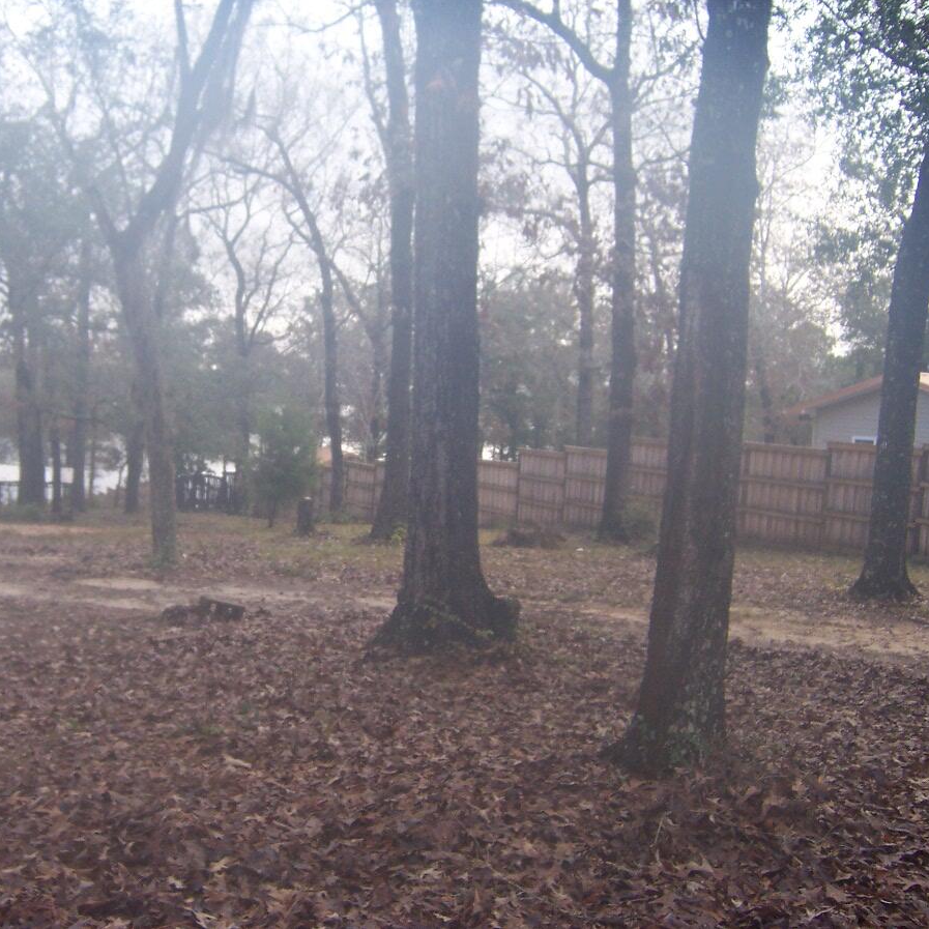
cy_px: 464
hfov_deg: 42.3
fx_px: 1184
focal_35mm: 39
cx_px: 317
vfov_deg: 42.8
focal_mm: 5.5
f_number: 3.4
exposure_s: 1/90
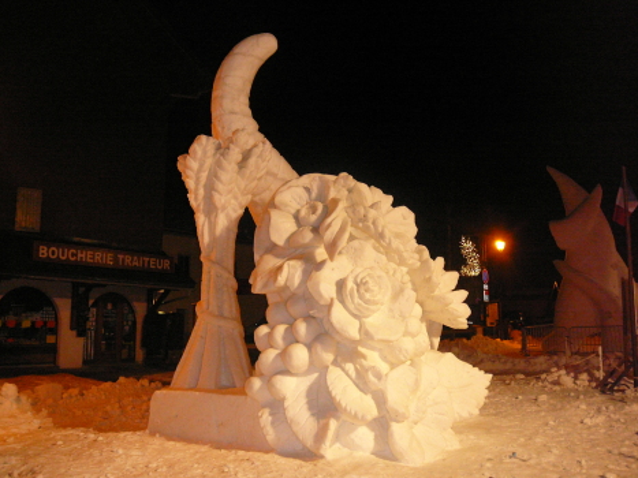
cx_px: 311
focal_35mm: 36
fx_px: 663
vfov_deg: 39.6
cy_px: 238
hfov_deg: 51.4
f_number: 2.8
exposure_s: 1/30
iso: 400
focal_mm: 5.2
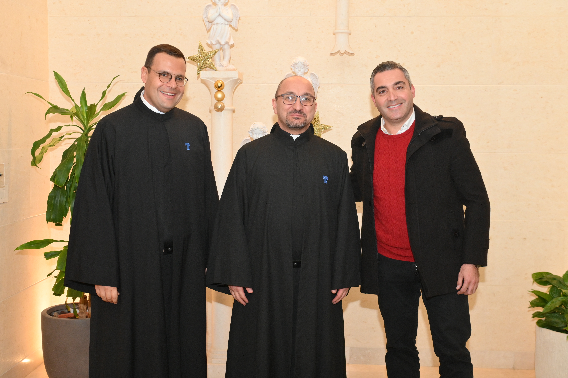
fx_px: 757
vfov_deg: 28.1
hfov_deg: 41.1
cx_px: 284
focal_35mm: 48
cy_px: 189
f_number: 5.6
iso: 4000
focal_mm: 48
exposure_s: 1/125
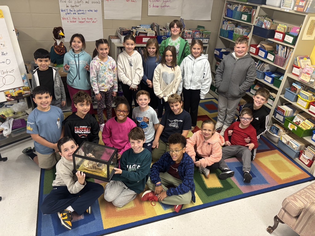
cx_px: 158
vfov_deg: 53.1
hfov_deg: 67.3
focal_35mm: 26
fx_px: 237
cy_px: 118
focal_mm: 5.96
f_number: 1.6
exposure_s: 1/60
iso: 200
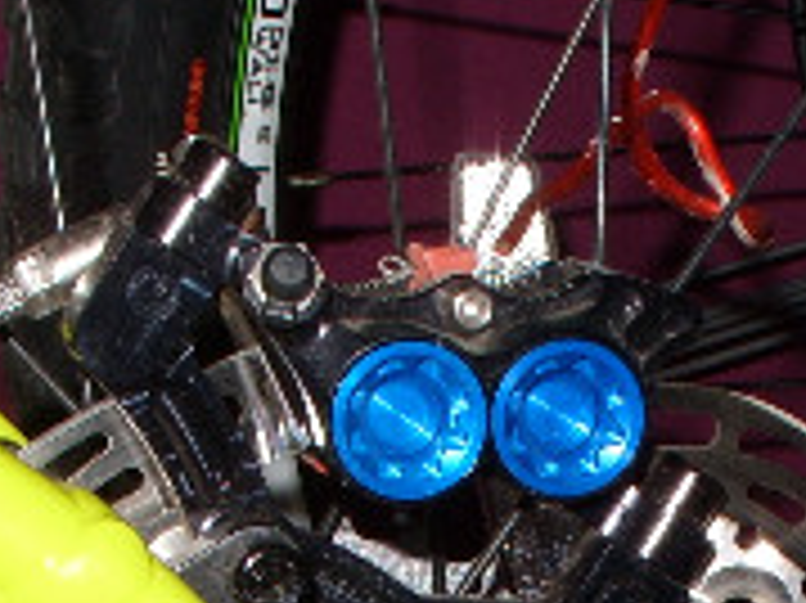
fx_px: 3676
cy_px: 1123
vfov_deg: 8.9
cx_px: 552
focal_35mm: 158
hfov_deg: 12.5
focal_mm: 7.8
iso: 50
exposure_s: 1/30
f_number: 2.8
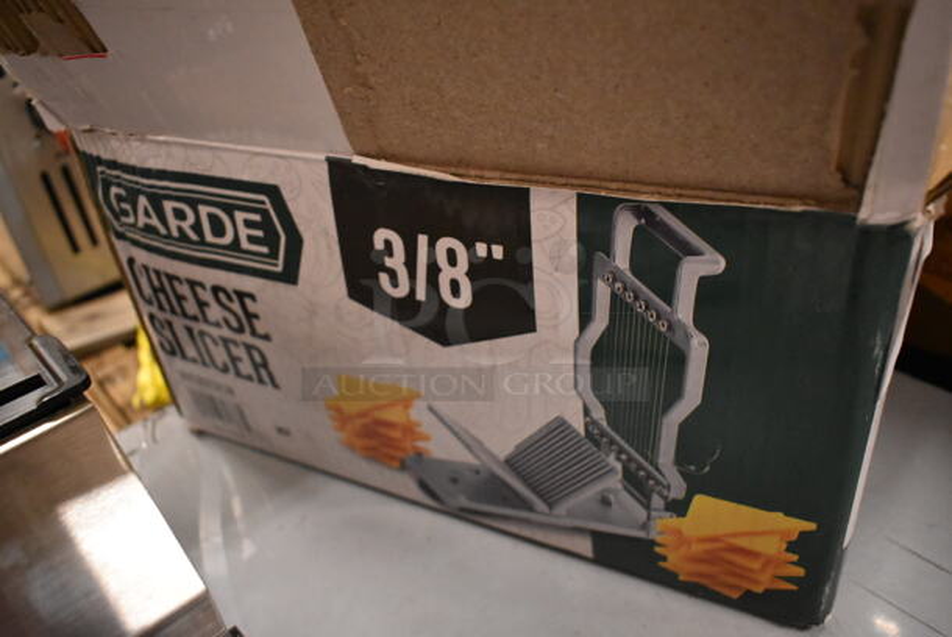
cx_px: 476
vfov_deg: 43.7
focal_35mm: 30
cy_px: 318
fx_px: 794
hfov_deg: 61.9
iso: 5600
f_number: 3.5
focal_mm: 20
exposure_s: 1/125
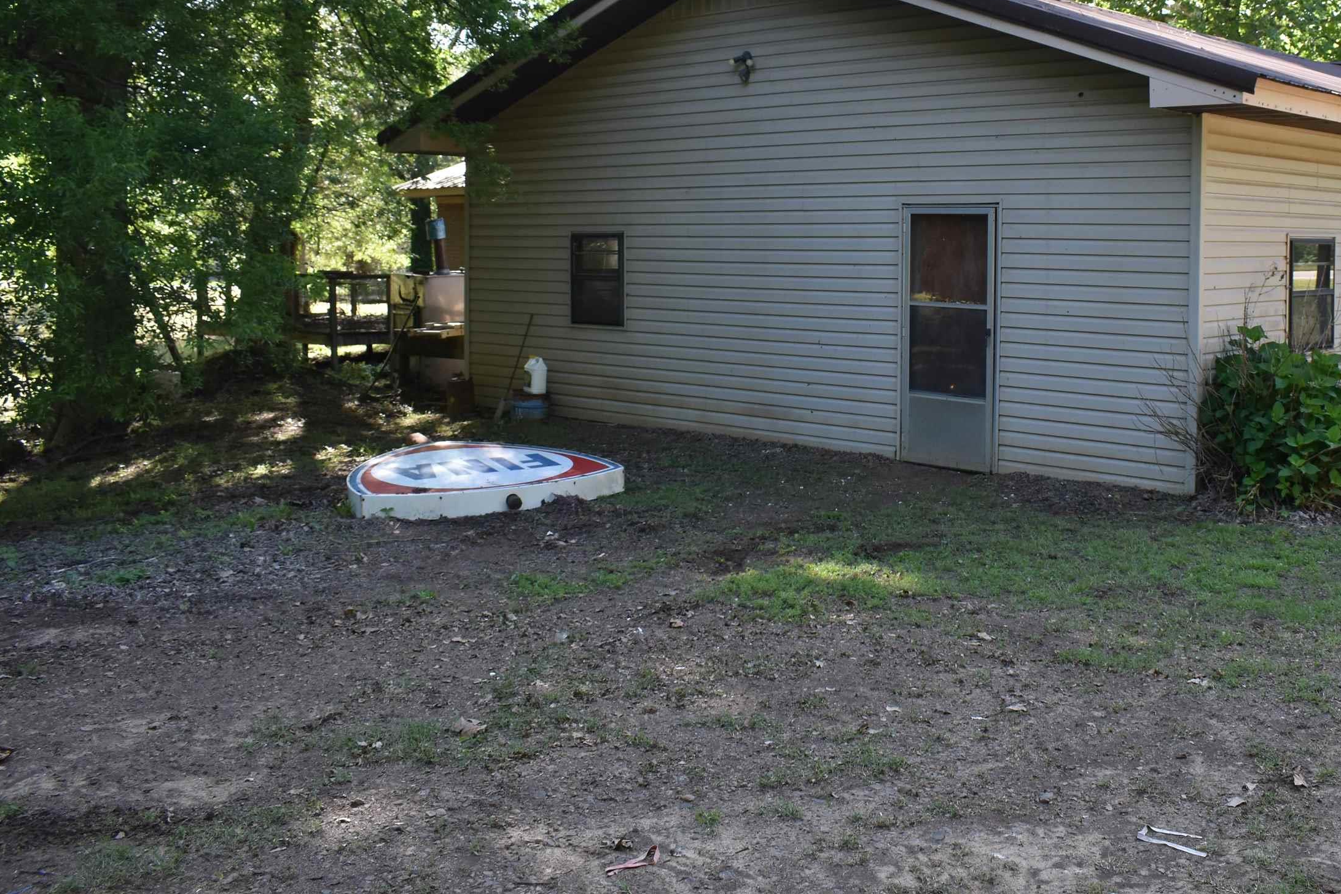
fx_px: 1415
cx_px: 892
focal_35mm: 38
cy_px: 265
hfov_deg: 49.8
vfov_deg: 34.6
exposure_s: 1/250
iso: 400
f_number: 5.6
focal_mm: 18
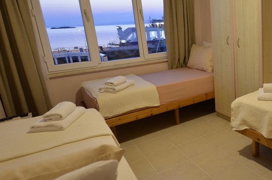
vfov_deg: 44.8
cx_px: 223
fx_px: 219
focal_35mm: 29
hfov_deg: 58.2
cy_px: 90
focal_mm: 10
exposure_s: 1/30
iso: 800
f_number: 3.5
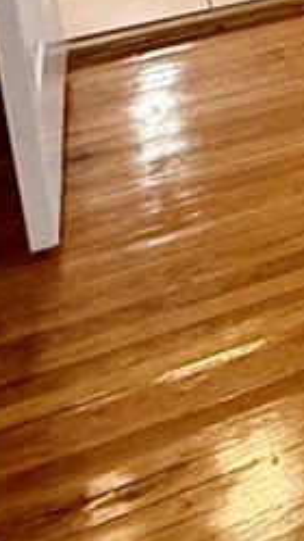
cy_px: -274
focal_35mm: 94
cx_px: 1084
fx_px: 1348
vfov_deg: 19.7
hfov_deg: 8.8
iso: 500
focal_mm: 2.22
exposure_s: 1/60
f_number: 2.2
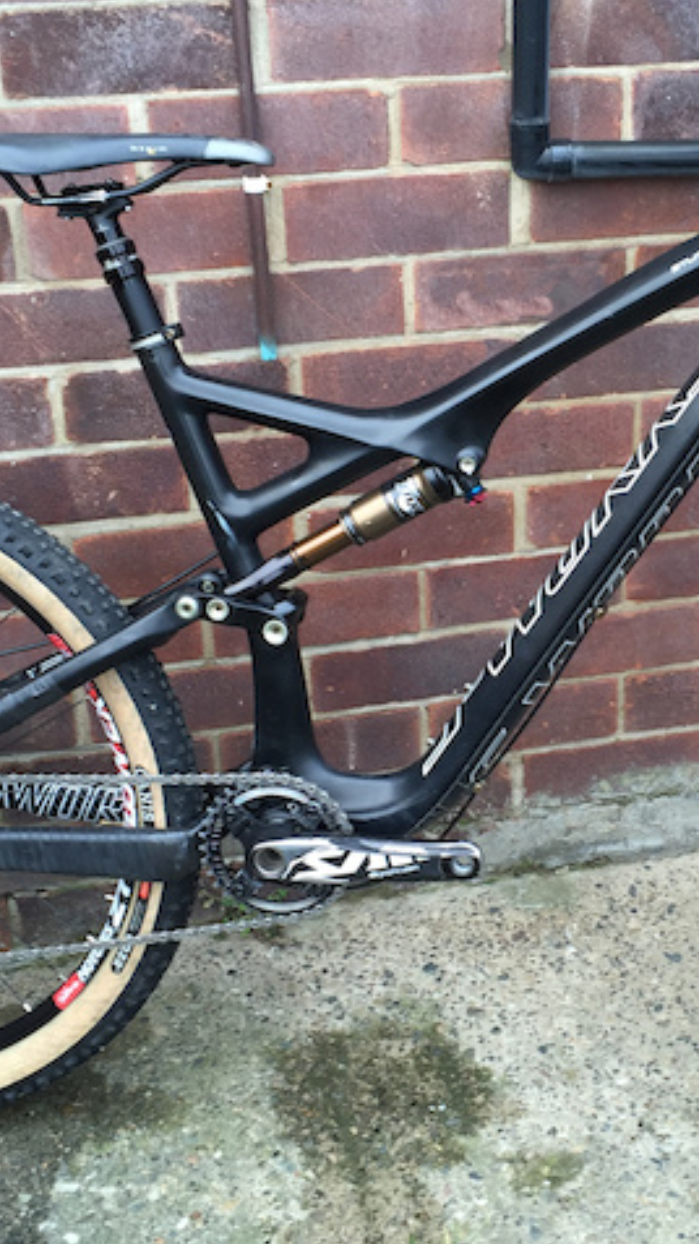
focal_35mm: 53
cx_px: 532
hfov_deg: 22.4
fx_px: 1748
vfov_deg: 39.2
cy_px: 631
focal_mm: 4.15
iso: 32
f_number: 2.2
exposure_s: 1/100
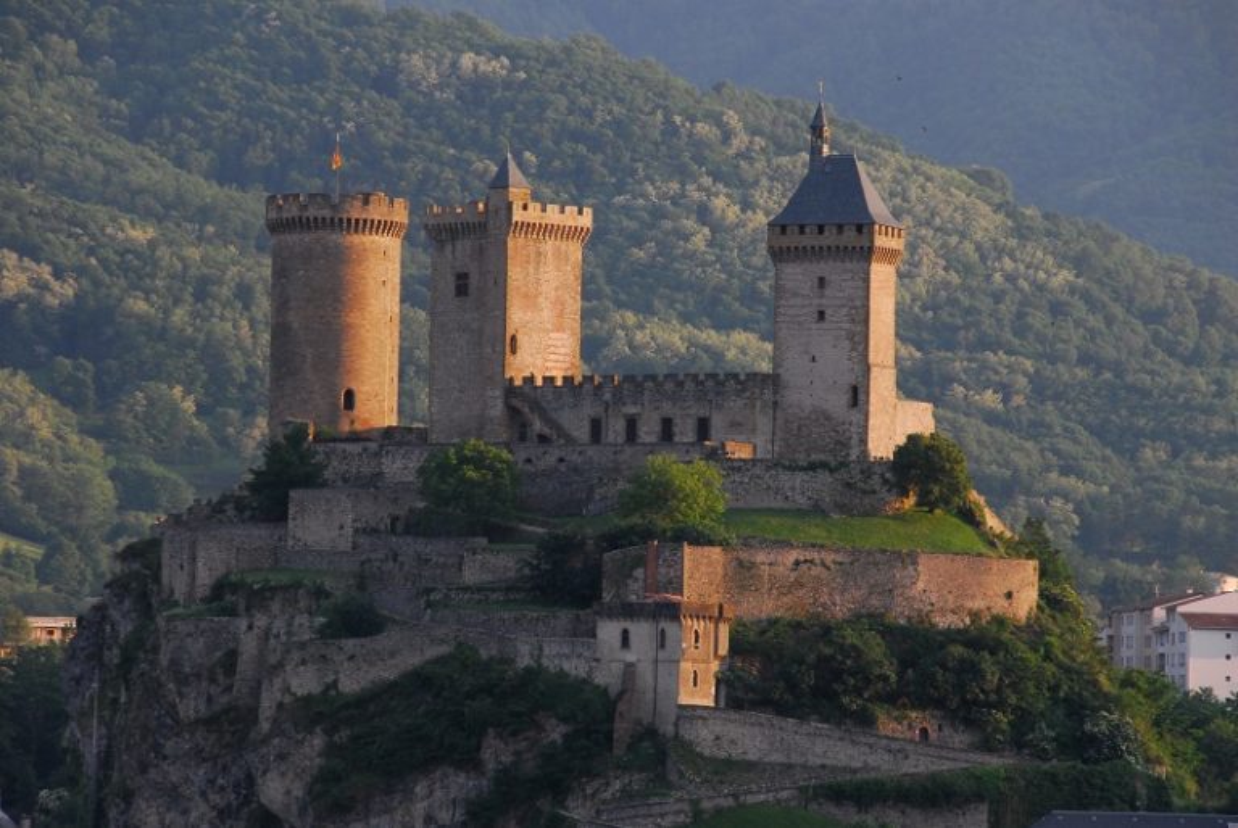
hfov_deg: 8.1
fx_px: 8779
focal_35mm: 255
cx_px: 619
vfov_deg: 5.4
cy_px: 414
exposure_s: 1/160
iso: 400
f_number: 8
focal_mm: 170
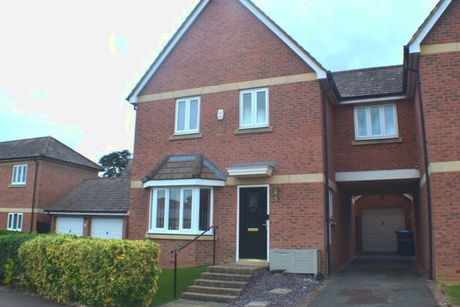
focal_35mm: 39
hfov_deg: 50.0
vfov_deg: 34.6
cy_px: 143
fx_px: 493
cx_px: 232
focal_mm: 23
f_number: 11
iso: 400
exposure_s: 1/400
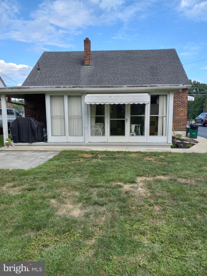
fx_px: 215
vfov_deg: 65.3
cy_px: 138
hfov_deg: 51.4
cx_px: 104
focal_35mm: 27
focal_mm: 3.94
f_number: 1.8
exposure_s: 1/755
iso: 40
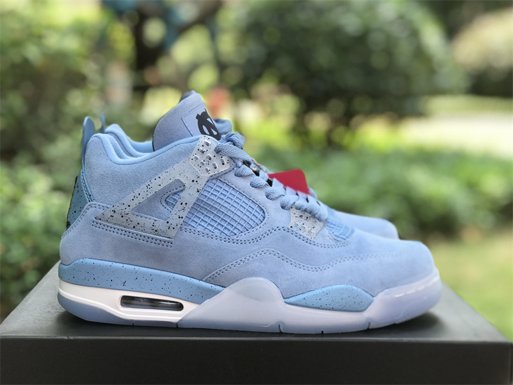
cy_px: 192
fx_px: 845
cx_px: 256
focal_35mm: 57
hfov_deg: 33.8
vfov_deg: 25.7
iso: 20
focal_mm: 6.6
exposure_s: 1/100
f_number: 2.8
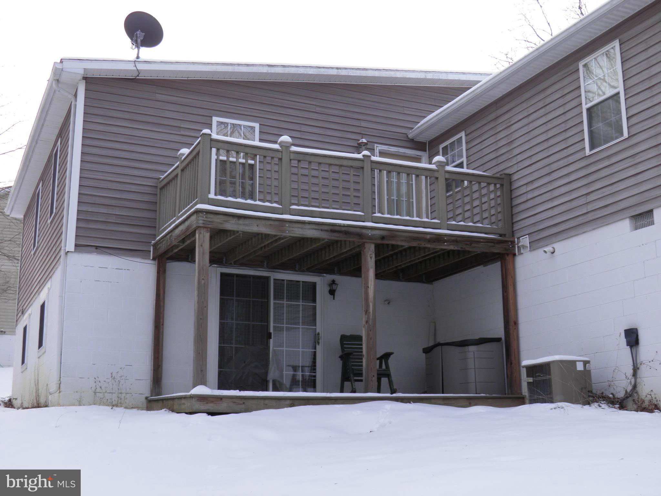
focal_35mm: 44
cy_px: 248
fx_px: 840
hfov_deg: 42.9
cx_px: 330
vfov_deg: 32.9
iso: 50
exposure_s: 1/80
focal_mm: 7.9
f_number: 4.2
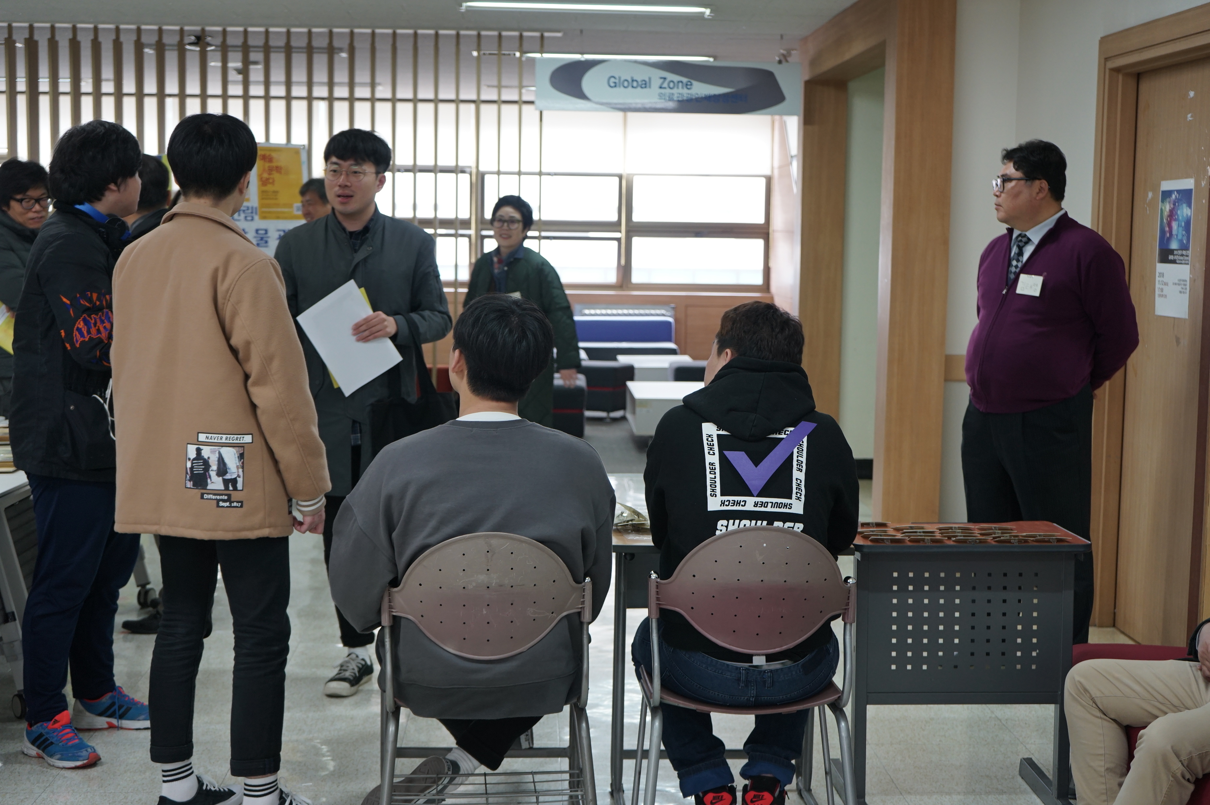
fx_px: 1679
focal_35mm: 50
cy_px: 402
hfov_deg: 39.6
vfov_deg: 26.9
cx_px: 605
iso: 640
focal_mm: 50
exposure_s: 1/40
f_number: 4.5
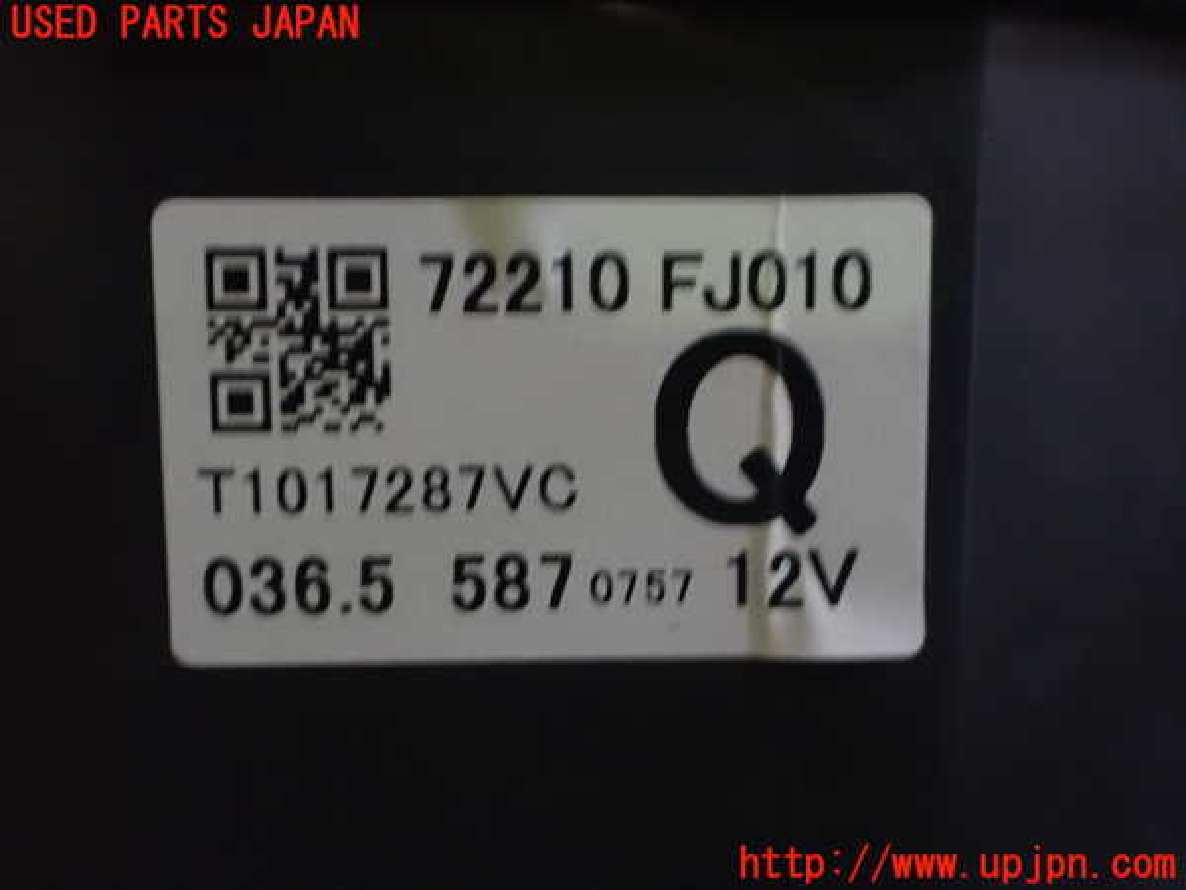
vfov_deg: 46.8
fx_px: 1028
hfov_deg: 60.0
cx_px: 593
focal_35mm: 30
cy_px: 445
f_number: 2.3
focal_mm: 5.4
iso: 1600
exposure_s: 1/15
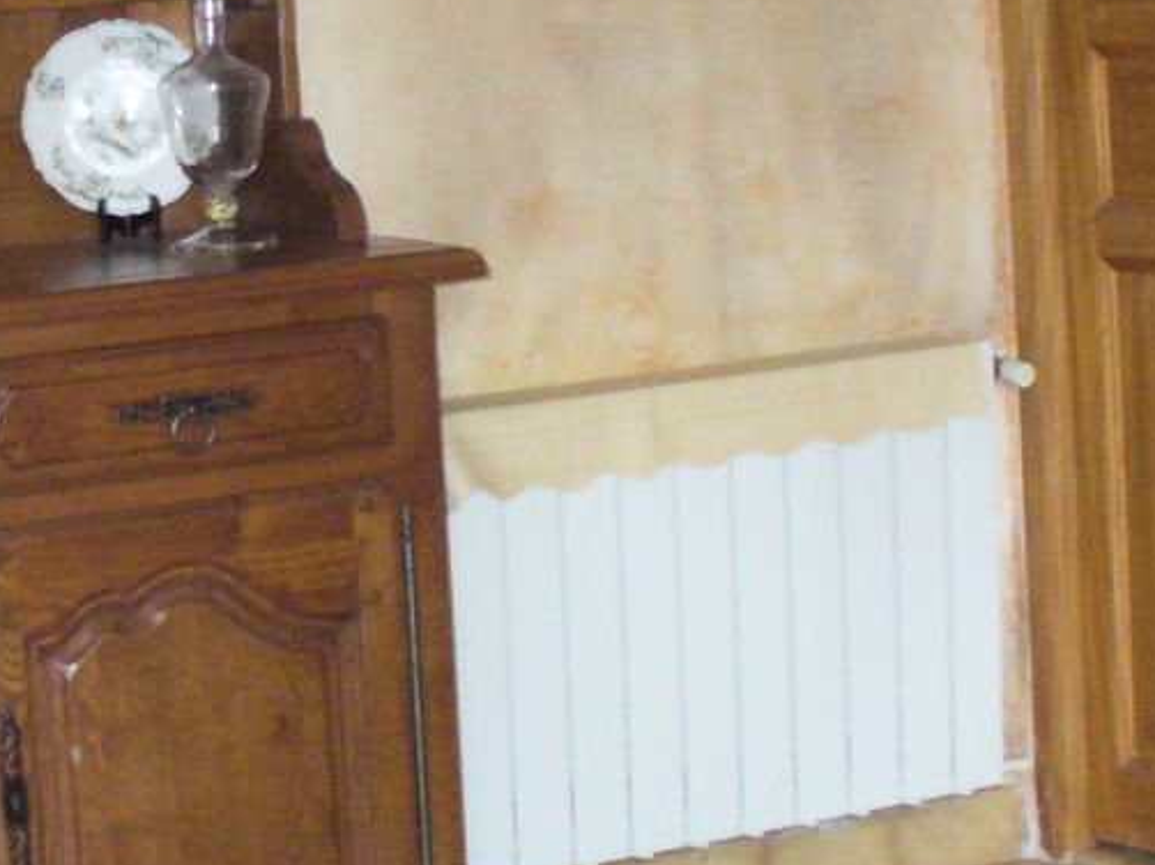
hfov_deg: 16.5
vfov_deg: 12.5
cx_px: 101
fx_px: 3935
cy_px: 202
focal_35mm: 118
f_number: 2.8
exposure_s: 1/30
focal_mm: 6.1
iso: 400
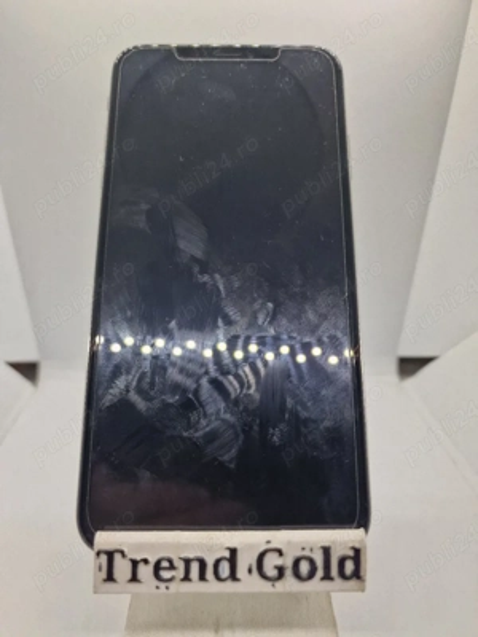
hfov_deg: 58.9
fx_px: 423
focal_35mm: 23
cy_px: 318
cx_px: 239
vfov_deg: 73.9
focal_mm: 6.4
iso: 50
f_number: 1.8
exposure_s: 1/182
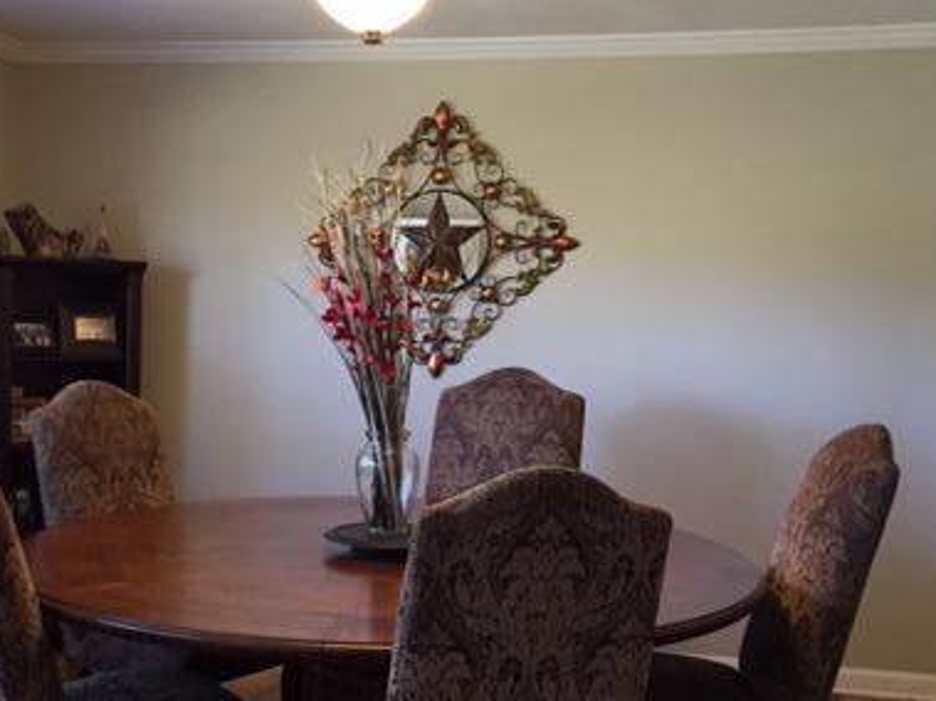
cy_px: 385
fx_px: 1325
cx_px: 378
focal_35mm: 49
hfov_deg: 38.8
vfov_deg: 29.6
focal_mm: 4.15
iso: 125
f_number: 2.2
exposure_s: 1/30
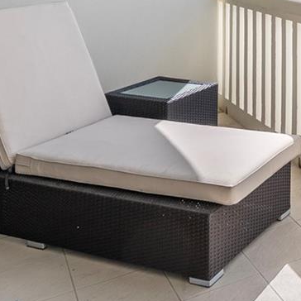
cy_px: -55
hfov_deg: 25.9
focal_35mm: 56
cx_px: 395
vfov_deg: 27.2
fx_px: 551
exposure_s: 1/250
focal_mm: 15
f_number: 8
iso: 100
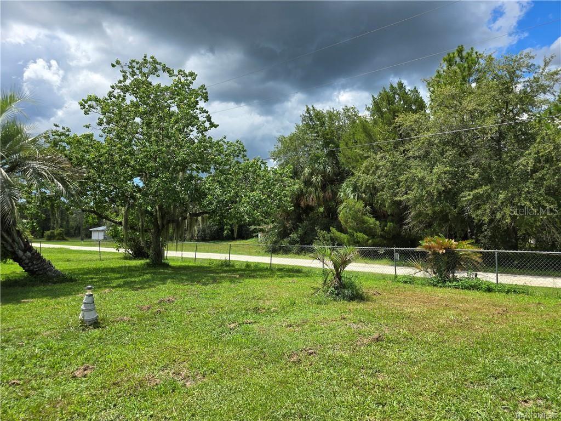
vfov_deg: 58.9
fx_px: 373
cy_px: 210
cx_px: 280
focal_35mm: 23
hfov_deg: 73.9
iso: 12
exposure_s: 1/705
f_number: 1.7
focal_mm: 6.3
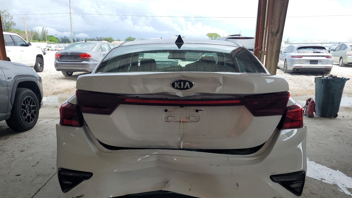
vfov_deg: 39.8
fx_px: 271
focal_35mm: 29
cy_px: 130
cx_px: 175
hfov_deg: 66.1
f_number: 1.5
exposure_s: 1/455
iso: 50
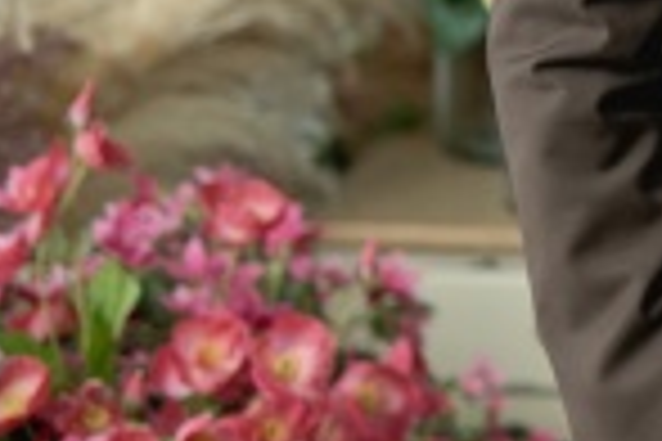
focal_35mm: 273
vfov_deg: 5.0
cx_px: 1455
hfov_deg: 7.2
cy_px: -218
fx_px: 5020
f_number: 1.8
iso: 250
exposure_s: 1/125
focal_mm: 50
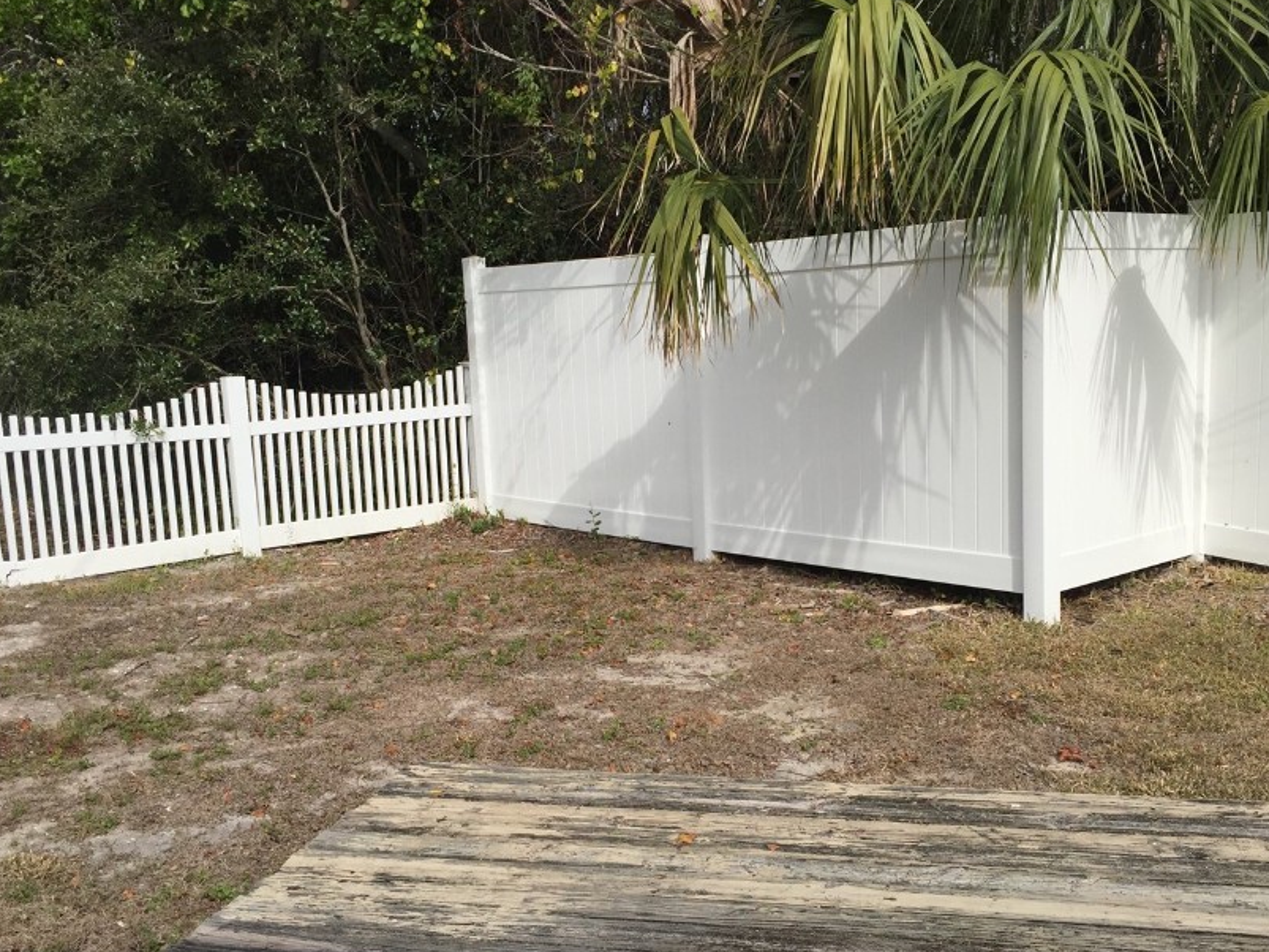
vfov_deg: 38.5
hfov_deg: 50.1
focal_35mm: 37
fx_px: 1356
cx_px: 654
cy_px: 558
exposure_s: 1/4405
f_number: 2.2
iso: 32
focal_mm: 4.15
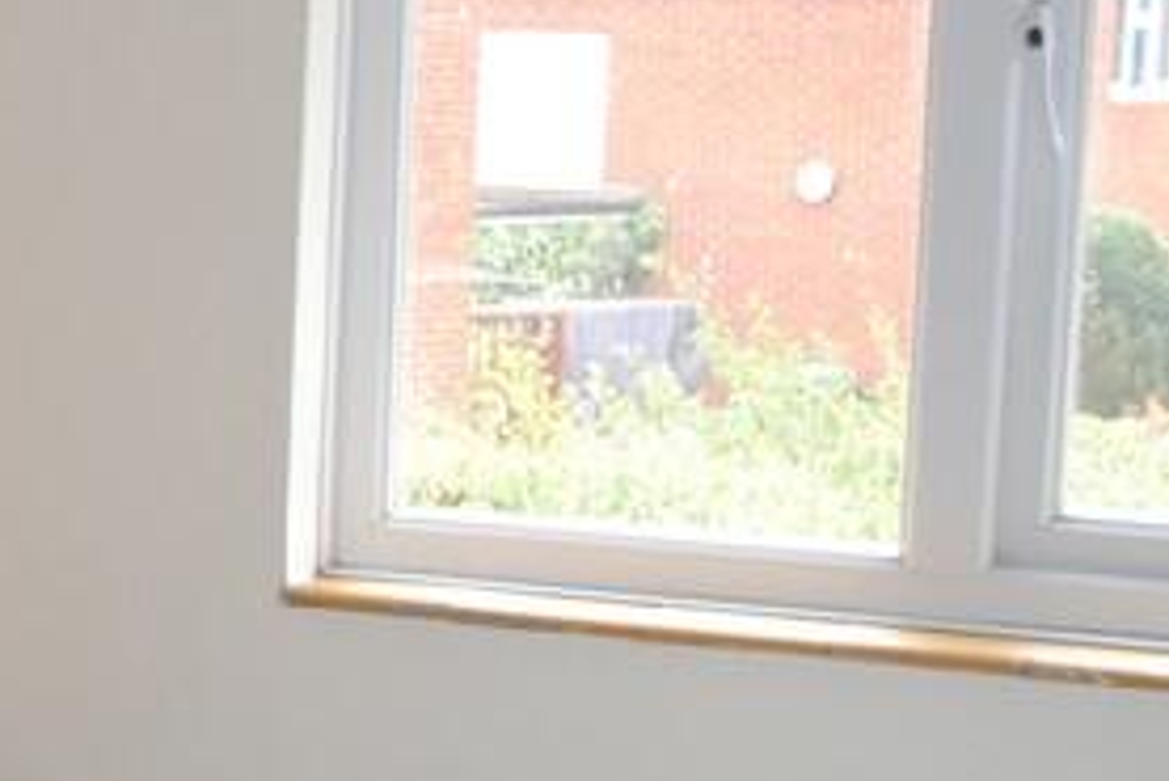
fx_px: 3606
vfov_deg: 12.3
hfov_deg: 17.1
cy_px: 602
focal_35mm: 111
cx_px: -452
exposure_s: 1/100
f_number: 3.8
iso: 200
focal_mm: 20
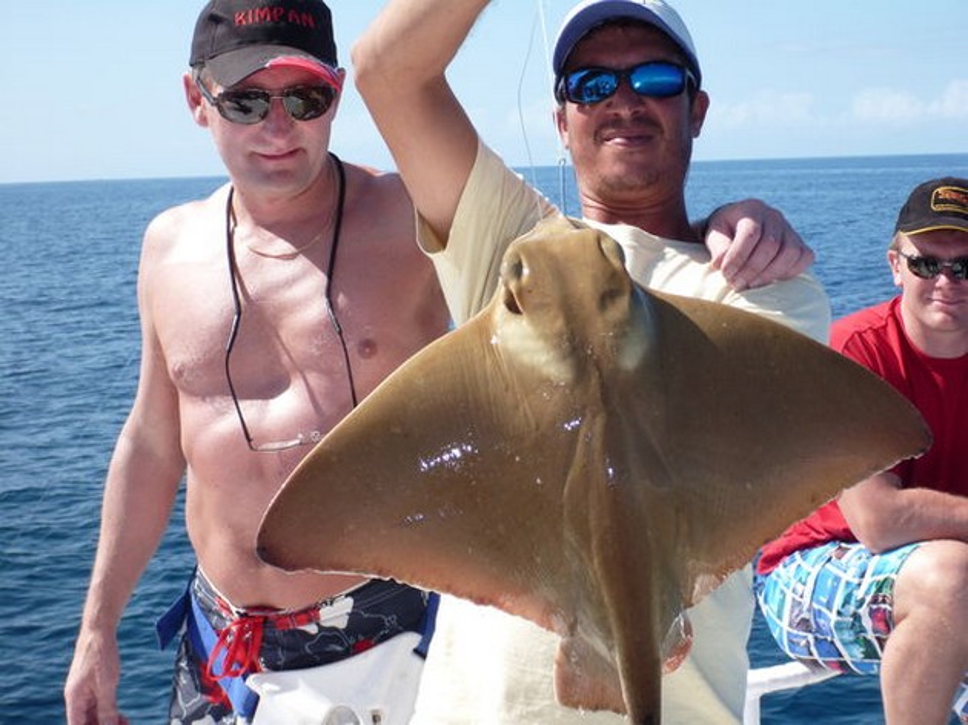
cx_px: 484
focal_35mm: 62
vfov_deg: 23.6
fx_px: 1733
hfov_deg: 31.2
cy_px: 362
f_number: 5.2
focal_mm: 11
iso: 100
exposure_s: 1/320
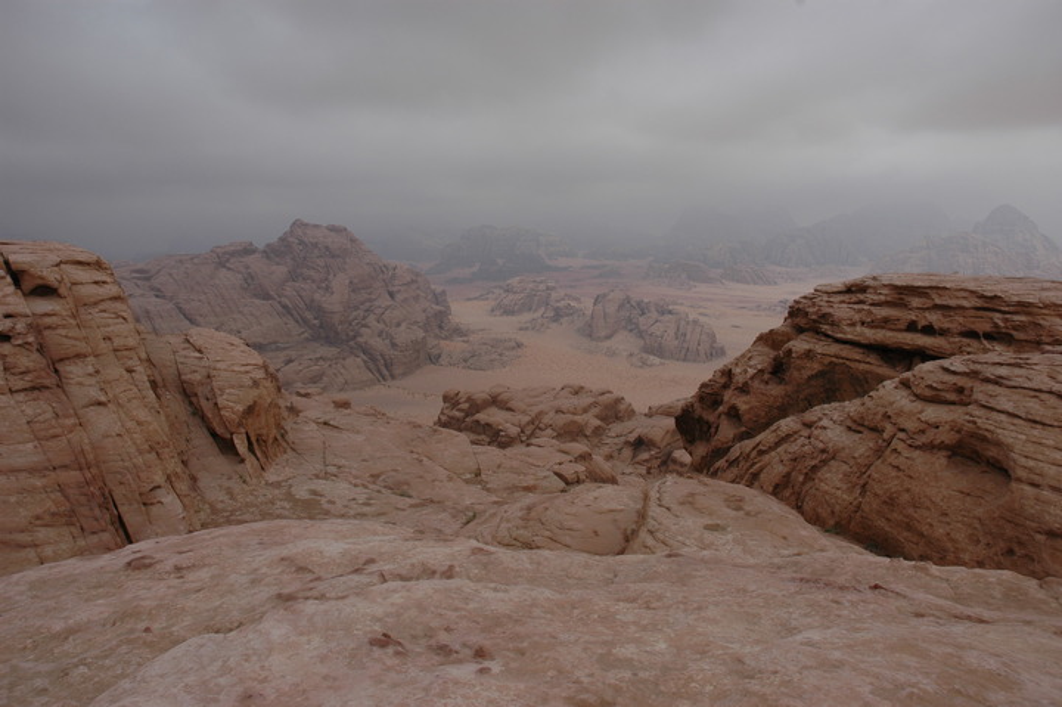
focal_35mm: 27
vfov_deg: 47.9
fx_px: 796
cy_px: 354
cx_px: 531
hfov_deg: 67.4
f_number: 9
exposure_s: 1/250
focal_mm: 18
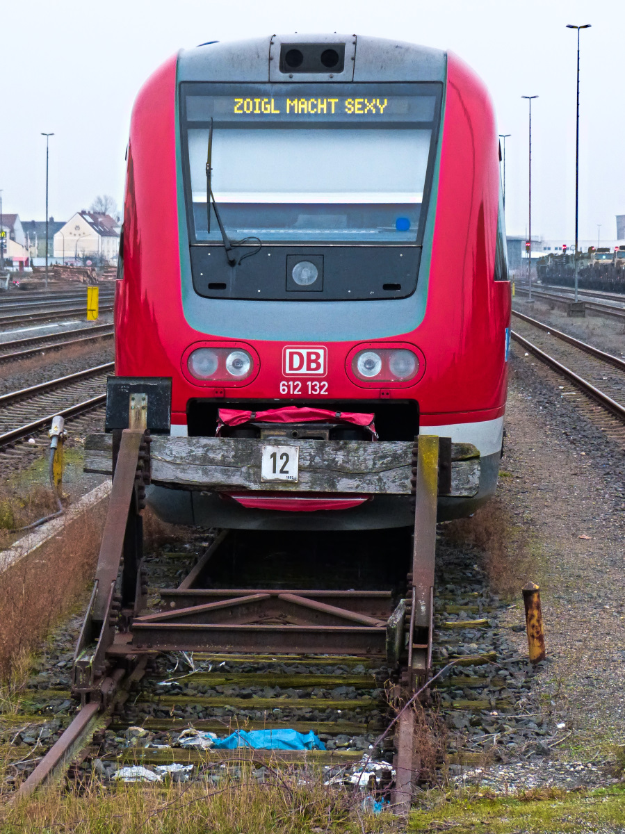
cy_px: 417
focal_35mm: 90
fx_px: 2168
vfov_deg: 21.8
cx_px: 312
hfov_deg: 16.4
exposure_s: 1/125
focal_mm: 16.1
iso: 800
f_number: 3.4
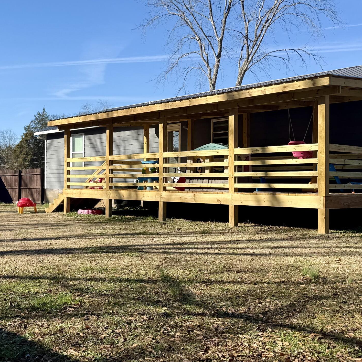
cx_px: 78
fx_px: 532
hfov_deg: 36.4
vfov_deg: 37.5
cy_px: 168
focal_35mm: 45
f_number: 1.78
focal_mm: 6.76
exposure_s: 1/3145
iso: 80
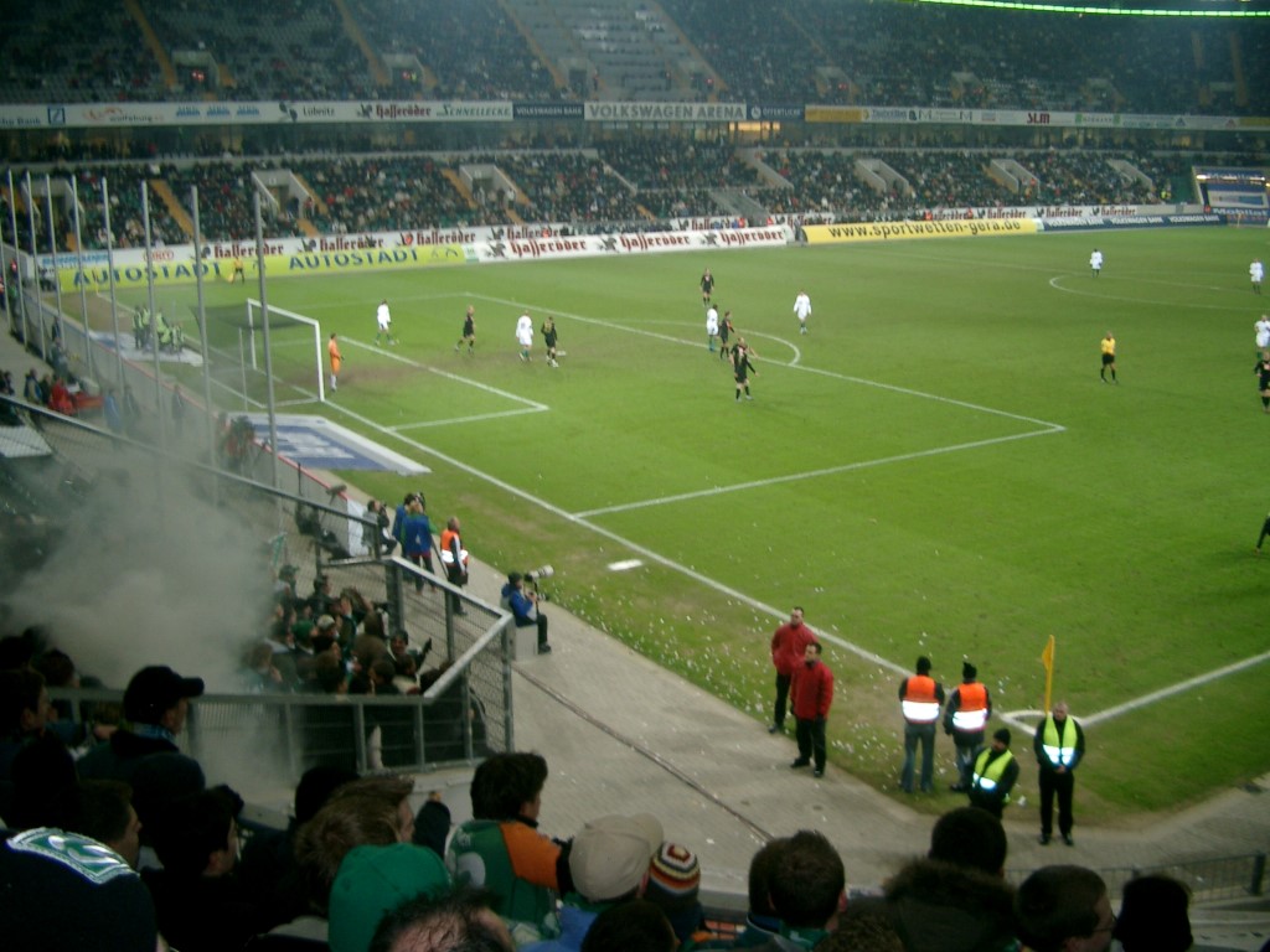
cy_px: 476
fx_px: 1357
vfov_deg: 38.7
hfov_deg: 50.1
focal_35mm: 37
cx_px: 635
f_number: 2.6
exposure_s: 1/60
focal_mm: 7.6
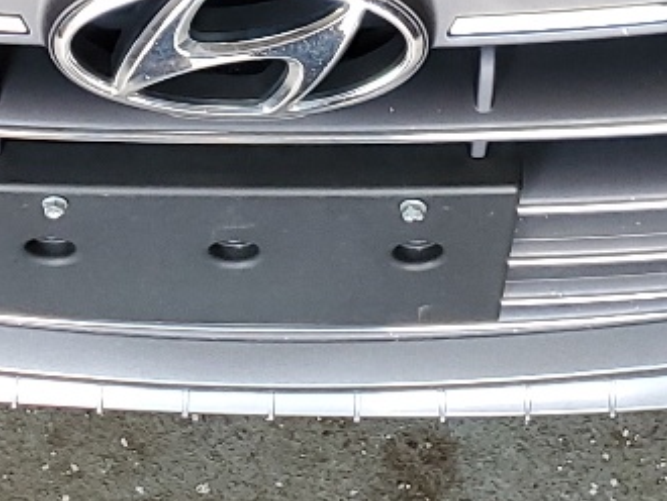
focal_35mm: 126
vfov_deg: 10.5
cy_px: -590
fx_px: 2430
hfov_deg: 15.6
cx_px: 190
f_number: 1.5
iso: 64
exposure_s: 1/120
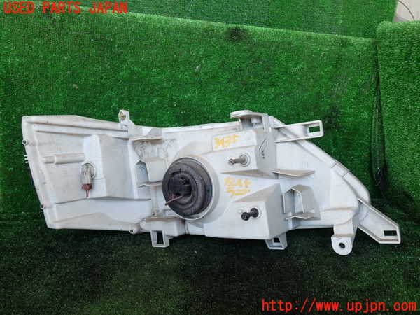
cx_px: 210
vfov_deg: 46.8
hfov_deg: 60.0
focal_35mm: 30
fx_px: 364
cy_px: 158
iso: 160
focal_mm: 5.4
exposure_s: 1/60
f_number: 2.3
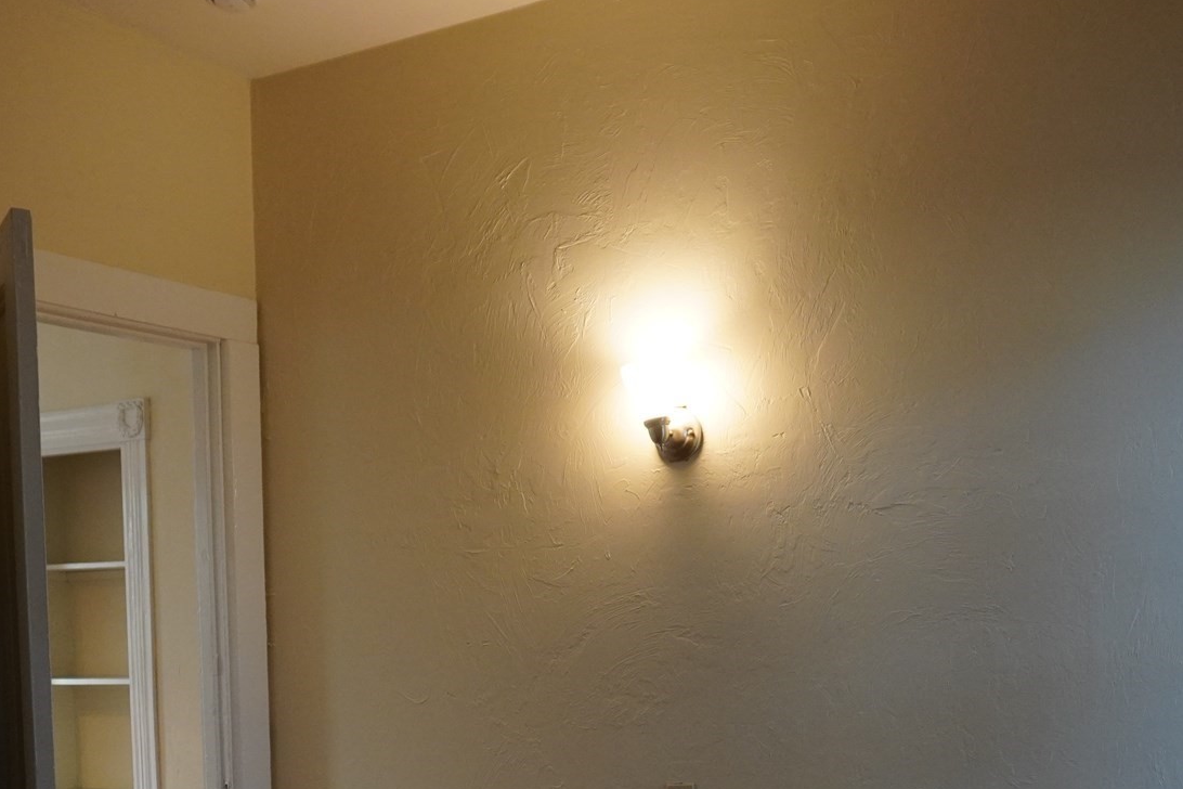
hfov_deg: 43.5
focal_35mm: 45
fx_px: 1479
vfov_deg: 28.8
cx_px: 656
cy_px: 702
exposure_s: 1/160
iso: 1600
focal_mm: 16
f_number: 4
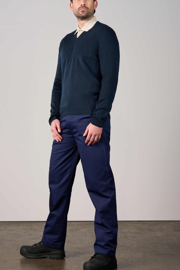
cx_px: 71
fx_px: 502
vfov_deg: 30.1
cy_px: 133
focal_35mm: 67
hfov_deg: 20.3
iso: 500
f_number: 3.5
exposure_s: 1/160
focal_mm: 50
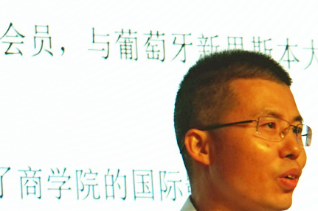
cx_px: 274
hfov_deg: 15.6
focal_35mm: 130
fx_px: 1148
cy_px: 182
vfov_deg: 10.5
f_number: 5.6
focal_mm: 70
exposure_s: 1/60
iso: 100
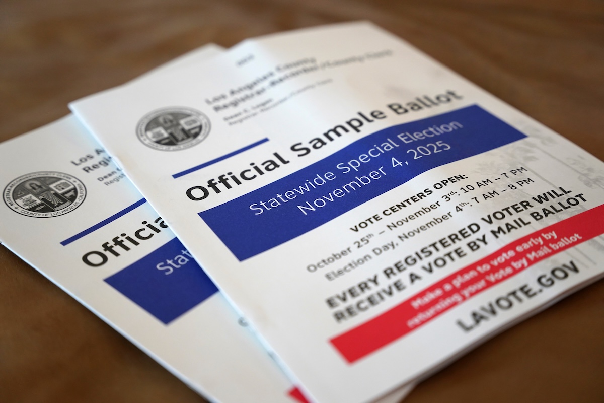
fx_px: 971
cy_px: 202
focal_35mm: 58
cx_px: 302
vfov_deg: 23.4
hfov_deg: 34.5
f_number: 2.8
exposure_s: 1/640
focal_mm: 57.9
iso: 1600
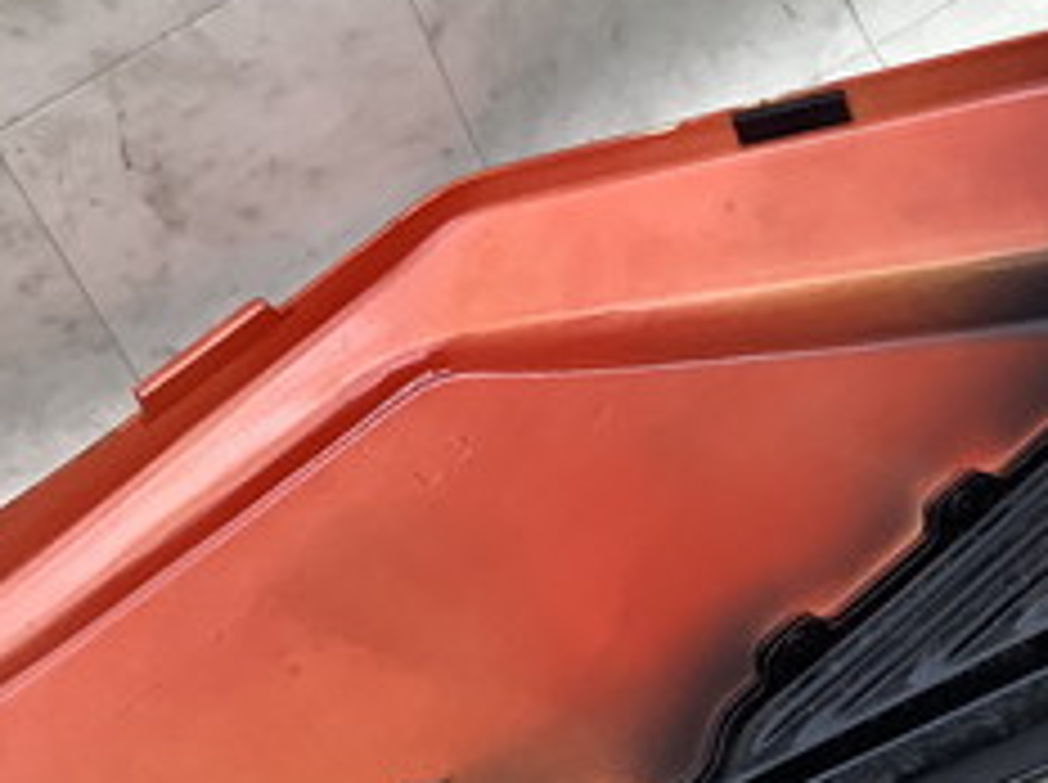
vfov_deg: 18.4
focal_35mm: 80
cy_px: 441
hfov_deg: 24.4
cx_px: 432
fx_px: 2418
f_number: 2.4
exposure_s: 1/60
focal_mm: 3.3
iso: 64
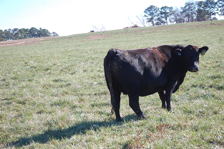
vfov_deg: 13.0
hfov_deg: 19.5
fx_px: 653
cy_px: 74
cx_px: 112
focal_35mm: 105
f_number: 5.6
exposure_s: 1/500
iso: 280
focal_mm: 70
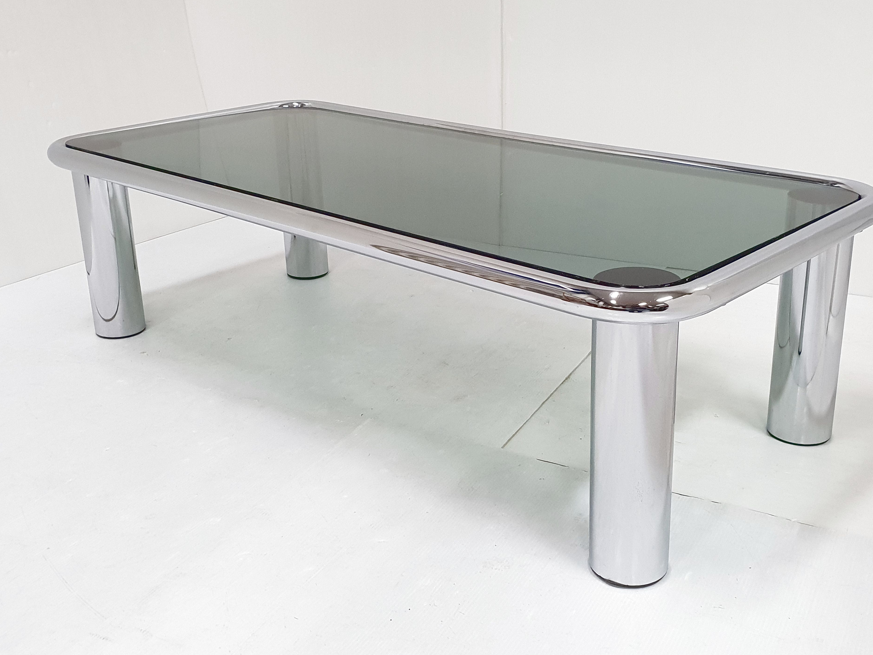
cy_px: 324
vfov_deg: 49.7
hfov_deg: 63.4
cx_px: 454
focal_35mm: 28
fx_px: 706
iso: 320
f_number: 2.4
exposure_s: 1/50
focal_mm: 4.3
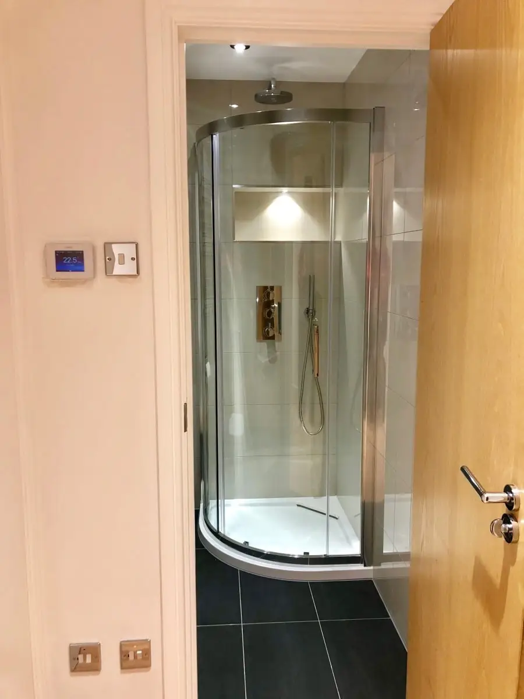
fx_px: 565
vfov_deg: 63.4
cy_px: 350
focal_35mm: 28
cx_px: 262
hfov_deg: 49.7
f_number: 1.8
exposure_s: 1/20
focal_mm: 3.99
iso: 40
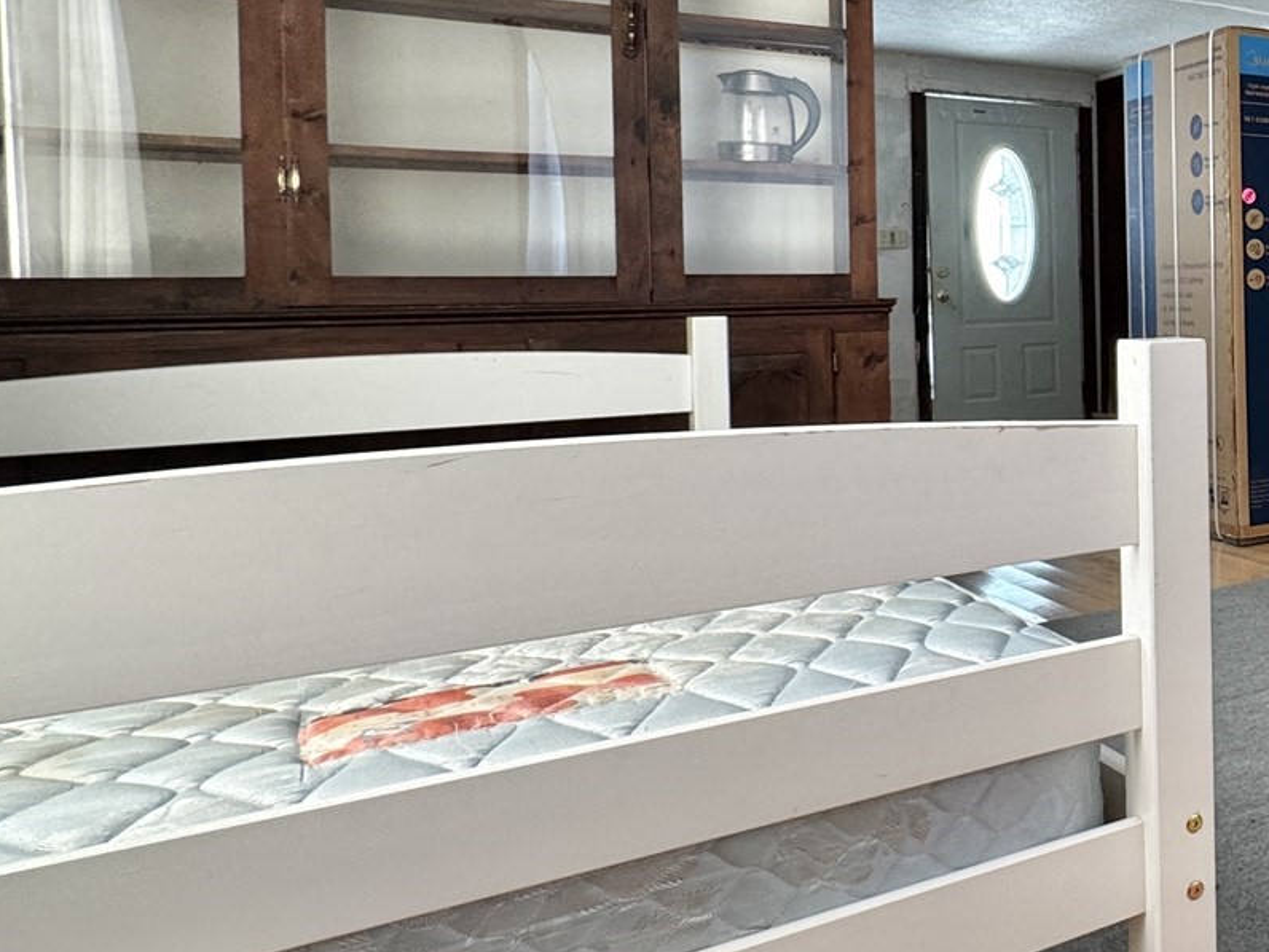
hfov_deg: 38.2
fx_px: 1320
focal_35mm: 36
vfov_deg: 39.0
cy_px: 292
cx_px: 1524
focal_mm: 2.22
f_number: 2.2
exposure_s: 1/99
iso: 160
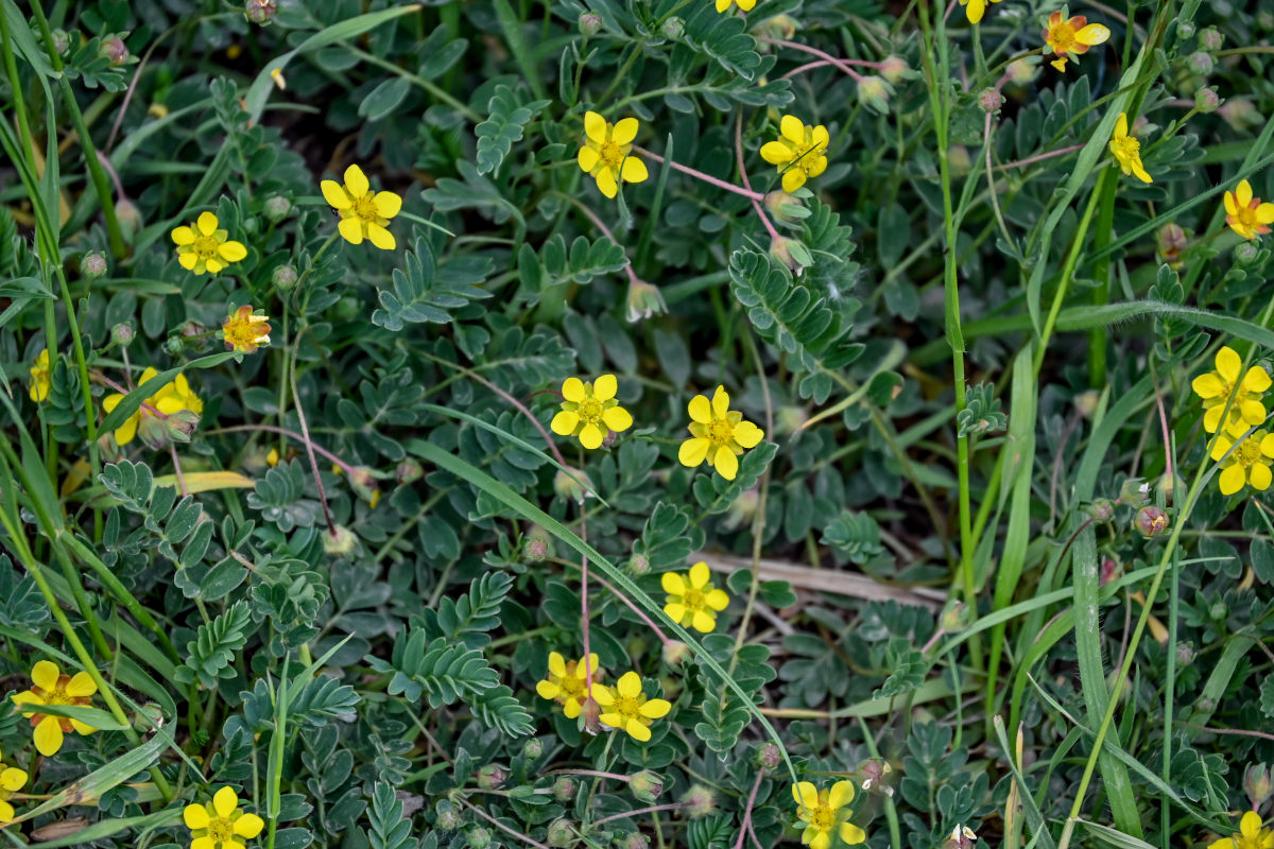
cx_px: 637
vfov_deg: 6.5
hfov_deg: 9.8
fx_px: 7431
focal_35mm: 210
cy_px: 424
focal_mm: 140
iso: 400
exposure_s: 1/500
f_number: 6.3
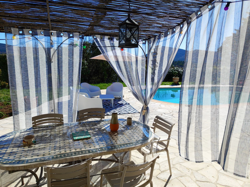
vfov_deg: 58.9
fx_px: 166
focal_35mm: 23
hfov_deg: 73.9
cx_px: 125
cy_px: 94
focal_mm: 5.59
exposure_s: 1/689
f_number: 1.88
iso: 50
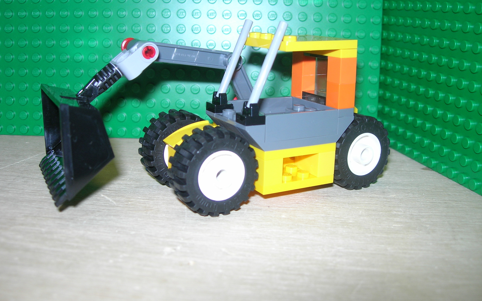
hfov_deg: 48.2
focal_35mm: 41
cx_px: 237
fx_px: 539
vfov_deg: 31.2
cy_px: 136
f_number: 2.8
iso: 64
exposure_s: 1/60.1
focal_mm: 7.8
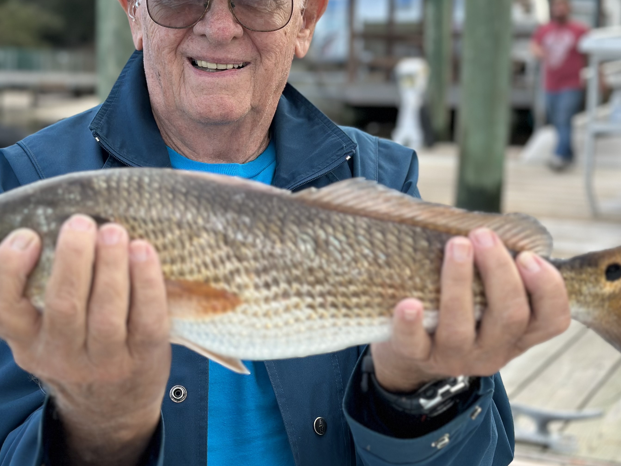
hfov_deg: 27.0
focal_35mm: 72
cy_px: 173
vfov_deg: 20.4
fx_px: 1292
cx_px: 303
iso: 80
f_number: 1.78
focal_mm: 6.86
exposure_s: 1/1107
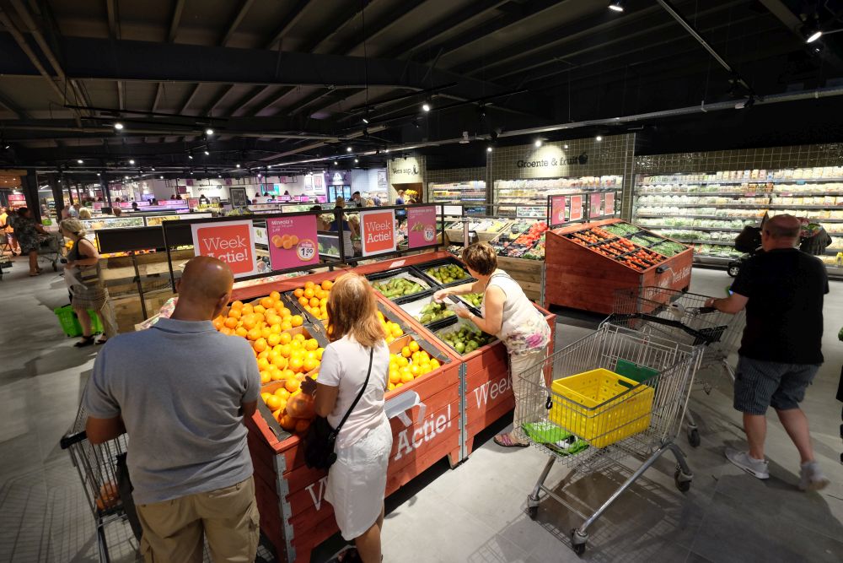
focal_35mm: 17
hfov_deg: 93.3
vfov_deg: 70.5
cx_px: 422
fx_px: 398
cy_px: 282
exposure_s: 1/80
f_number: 4
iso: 1600
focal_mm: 11.5
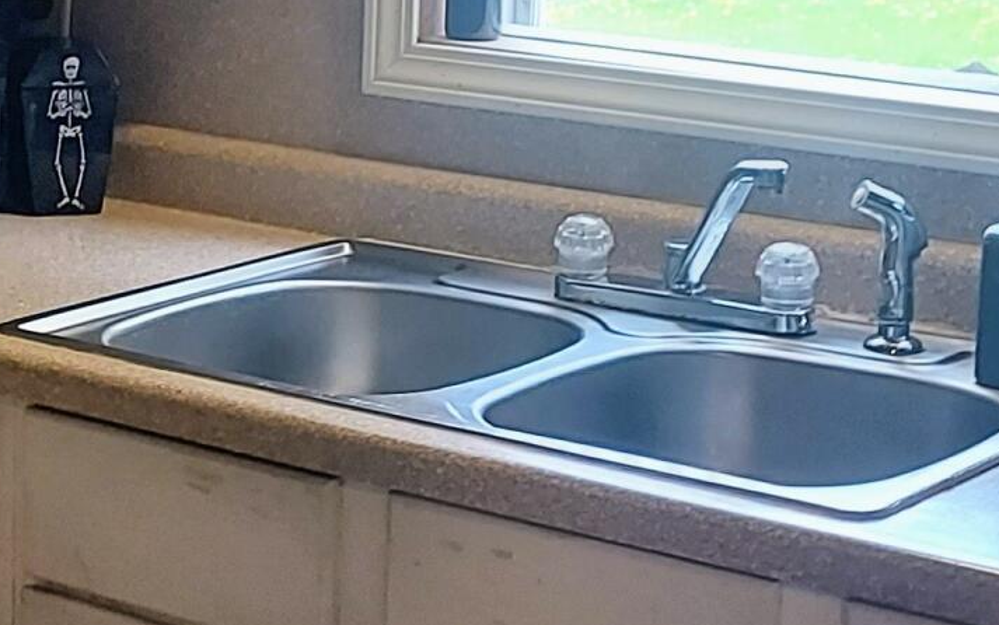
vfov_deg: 12.2
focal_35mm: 107
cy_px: 137
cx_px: -118
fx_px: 2914
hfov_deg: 18.7
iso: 250
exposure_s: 1/60
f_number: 1.8
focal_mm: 4.6
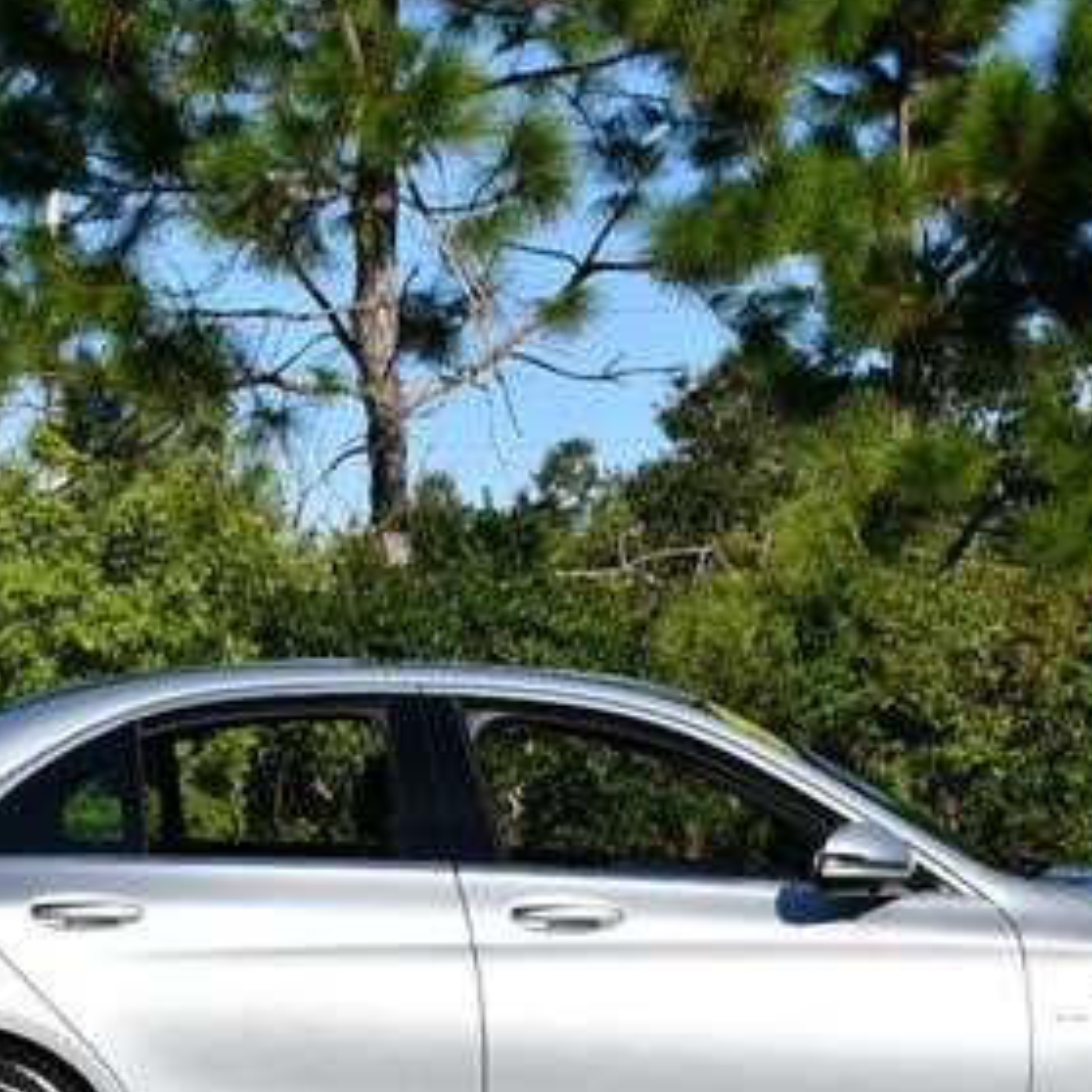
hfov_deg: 14.0
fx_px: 4461
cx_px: 587
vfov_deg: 13.9
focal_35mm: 125
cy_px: 744
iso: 100
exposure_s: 1/400
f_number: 10
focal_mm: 32
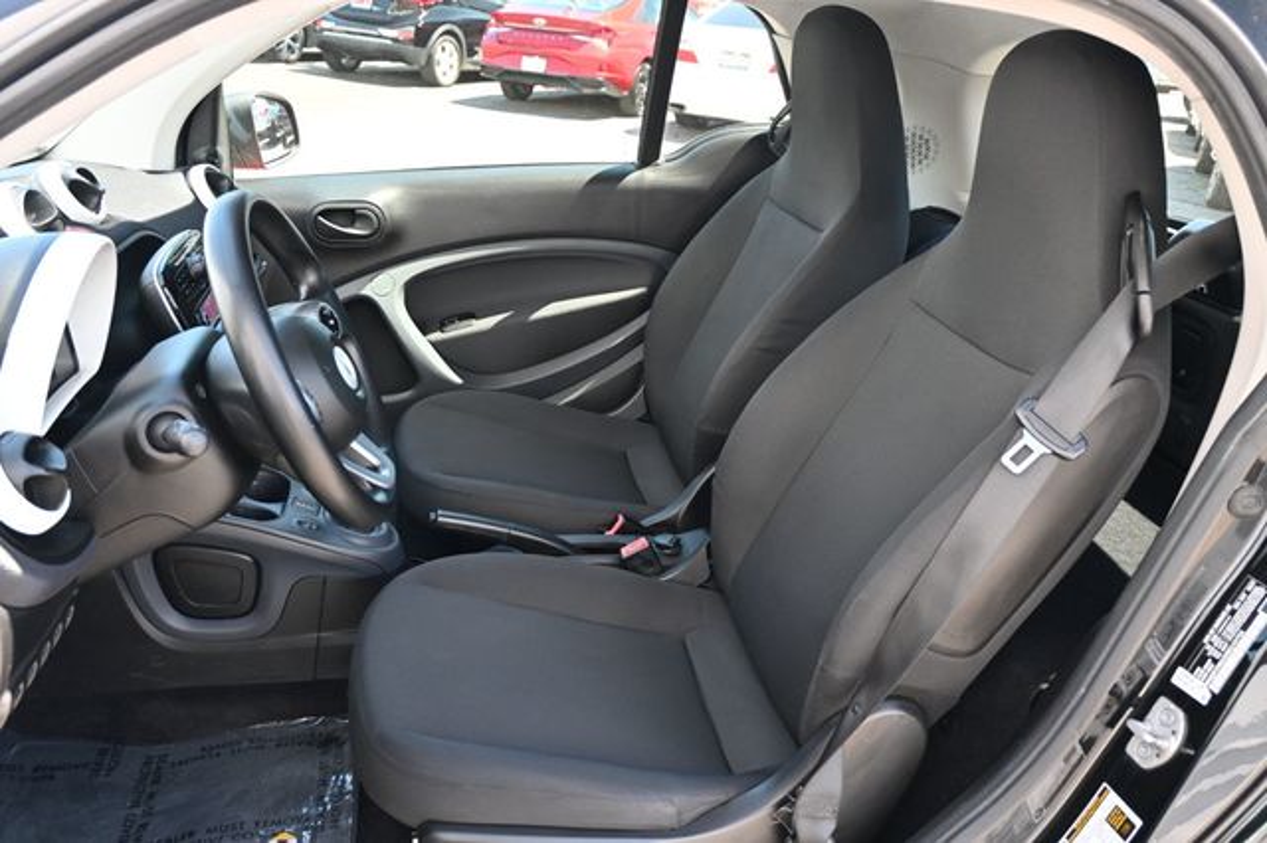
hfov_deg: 63.2
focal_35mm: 29
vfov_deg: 44.6
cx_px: 634
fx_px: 1029
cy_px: 422
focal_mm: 19.5
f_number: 3.8
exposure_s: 1/125
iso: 560
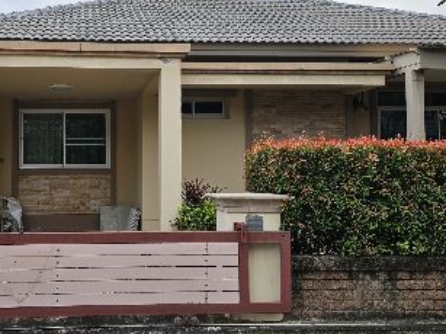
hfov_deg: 41.3
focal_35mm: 45
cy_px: 154
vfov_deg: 32.1
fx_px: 580
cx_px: 135
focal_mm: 6.3
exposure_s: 1/432
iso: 20
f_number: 1.7
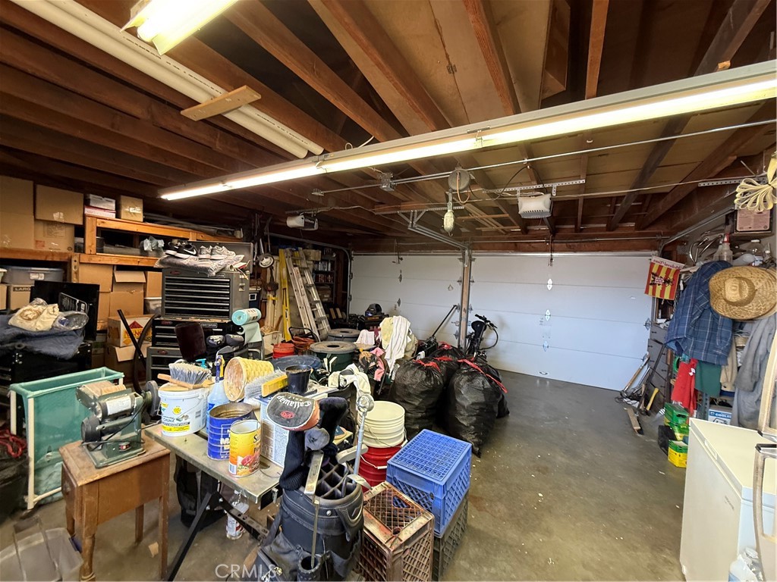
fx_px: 314
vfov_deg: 85.7
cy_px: 291
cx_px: 388
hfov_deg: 102.1
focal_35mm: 14
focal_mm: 2.22
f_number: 2.2
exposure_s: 1/24
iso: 250
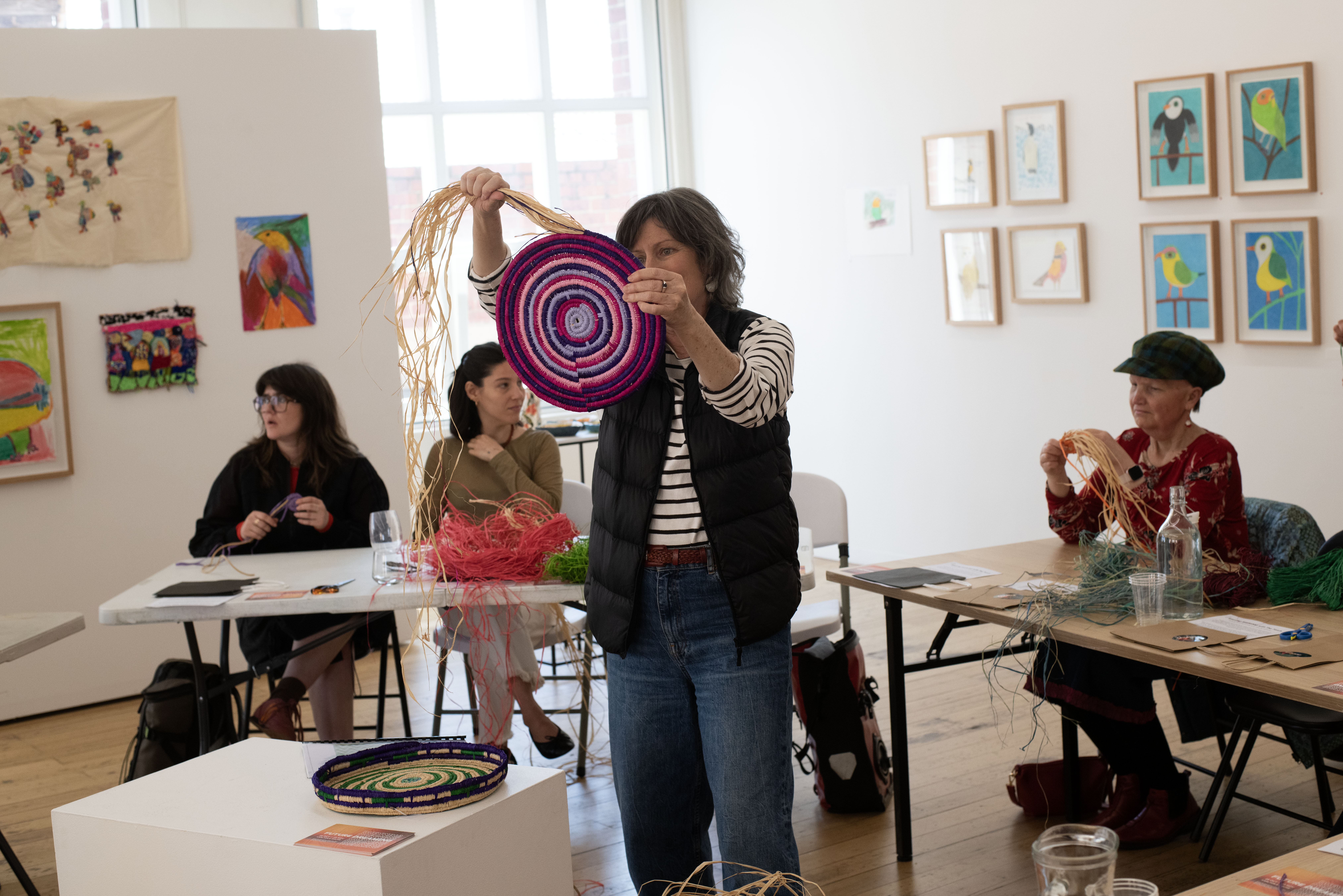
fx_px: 1865
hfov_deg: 39.6
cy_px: 448
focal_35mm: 50
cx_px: 672
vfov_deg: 27.0
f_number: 5.6
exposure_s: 1/320
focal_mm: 50
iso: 800
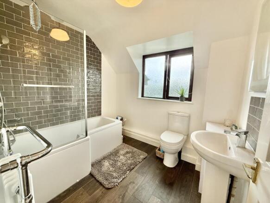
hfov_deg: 102.1
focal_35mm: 14
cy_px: 102
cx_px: 135
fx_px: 109
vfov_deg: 85.7
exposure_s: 1/100
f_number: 2.2
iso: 200
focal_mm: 2.22
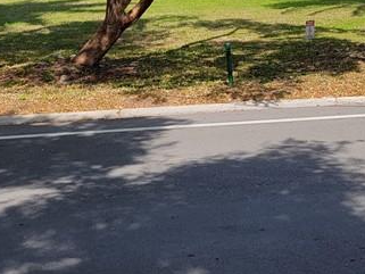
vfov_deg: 16.0
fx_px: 876
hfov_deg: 22.6
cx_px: 370
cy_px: -160
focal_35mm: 83
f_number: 1.8
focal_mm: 5.4
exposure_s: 1/1686
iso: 40
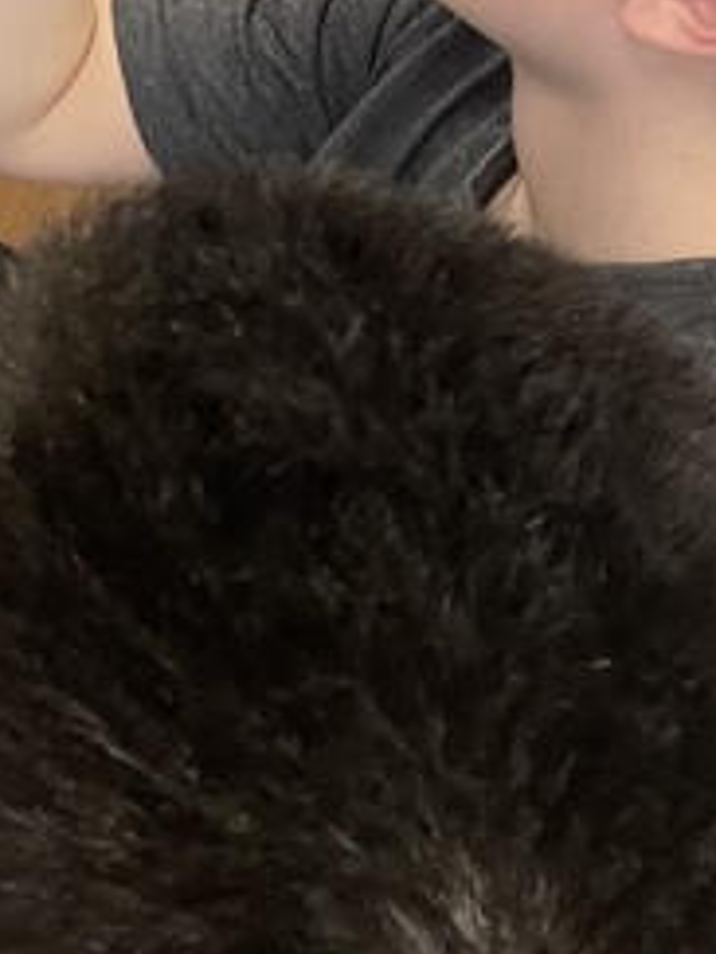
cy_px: -383
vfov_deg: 16.7
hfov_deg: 12.2
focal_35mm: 109
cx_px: -673
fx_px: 3006
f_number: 1.6
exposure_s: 1/60
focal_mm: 4.2
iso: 250
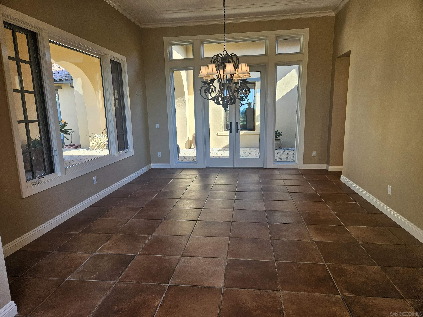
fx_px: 281
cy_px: 158
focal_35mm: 23
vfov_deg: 58.9
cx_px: 212
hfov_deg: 73.9
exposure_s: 1/120
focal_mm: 5.4
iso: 64
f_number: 1.8
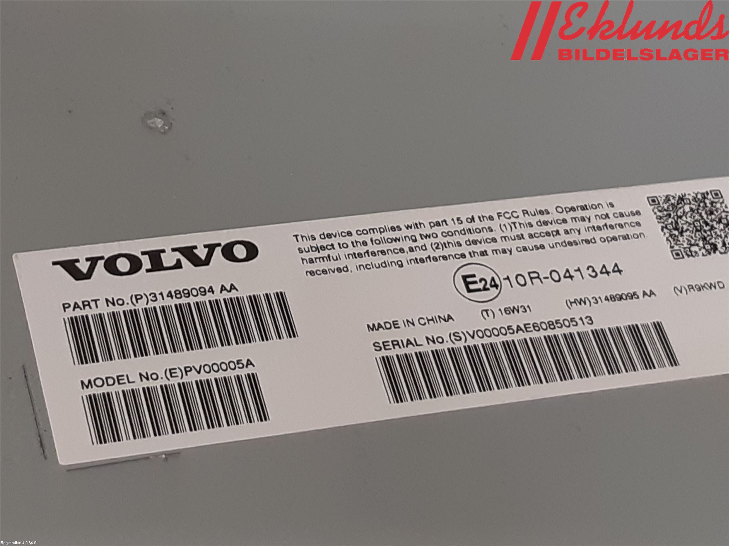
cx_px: 364
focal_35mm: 26
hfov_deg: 67.3
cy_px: 273
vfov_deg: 53.1
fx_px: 548
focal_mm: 3.93
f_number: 1.7
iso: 125
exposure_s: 1/50
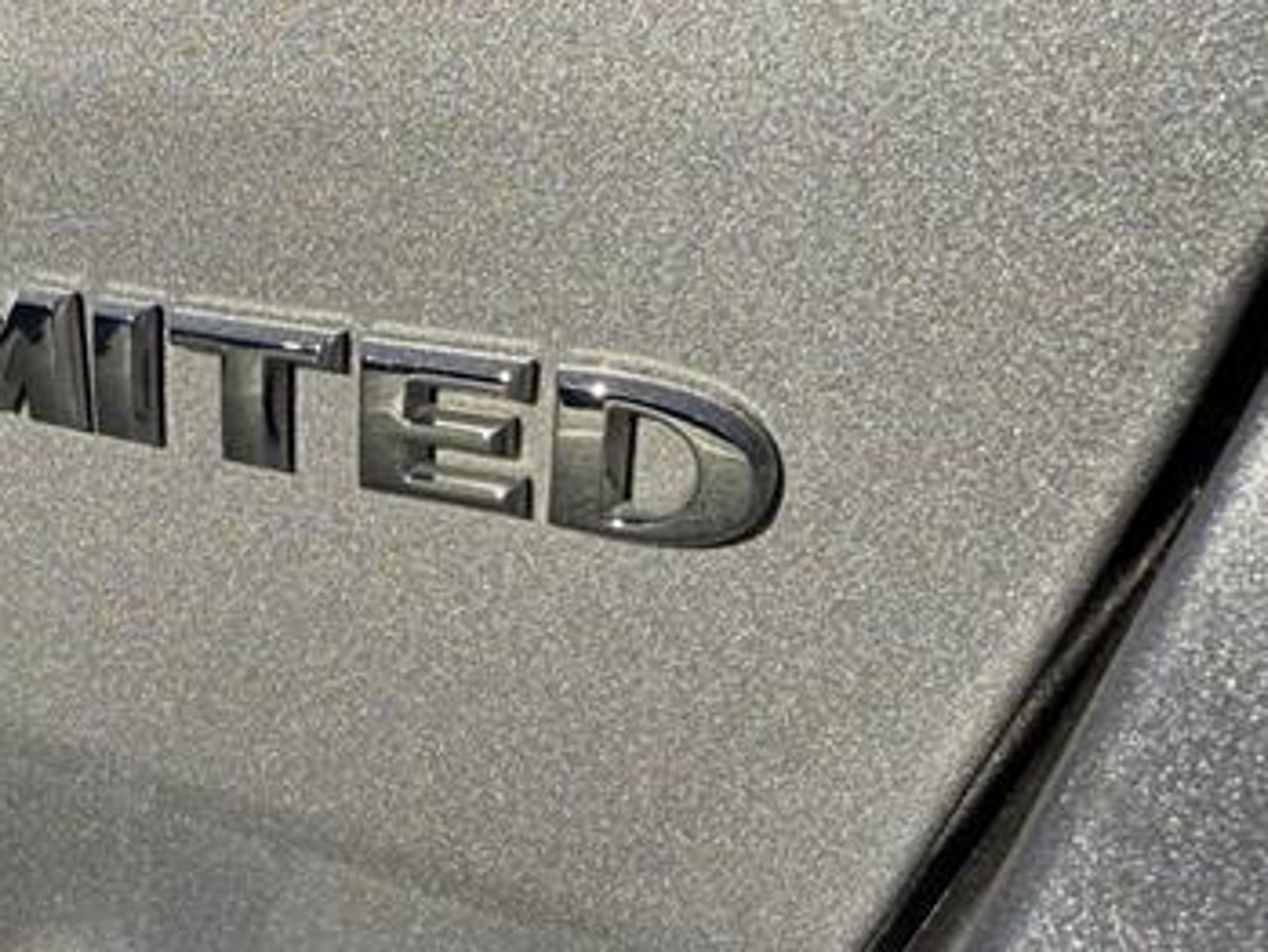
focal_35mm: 44
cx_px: 280
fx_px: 1612
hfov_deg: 41.3
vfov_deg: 32.9
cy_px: 465
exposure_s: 1/3125
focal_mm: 2.22
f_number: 2.2
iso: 40
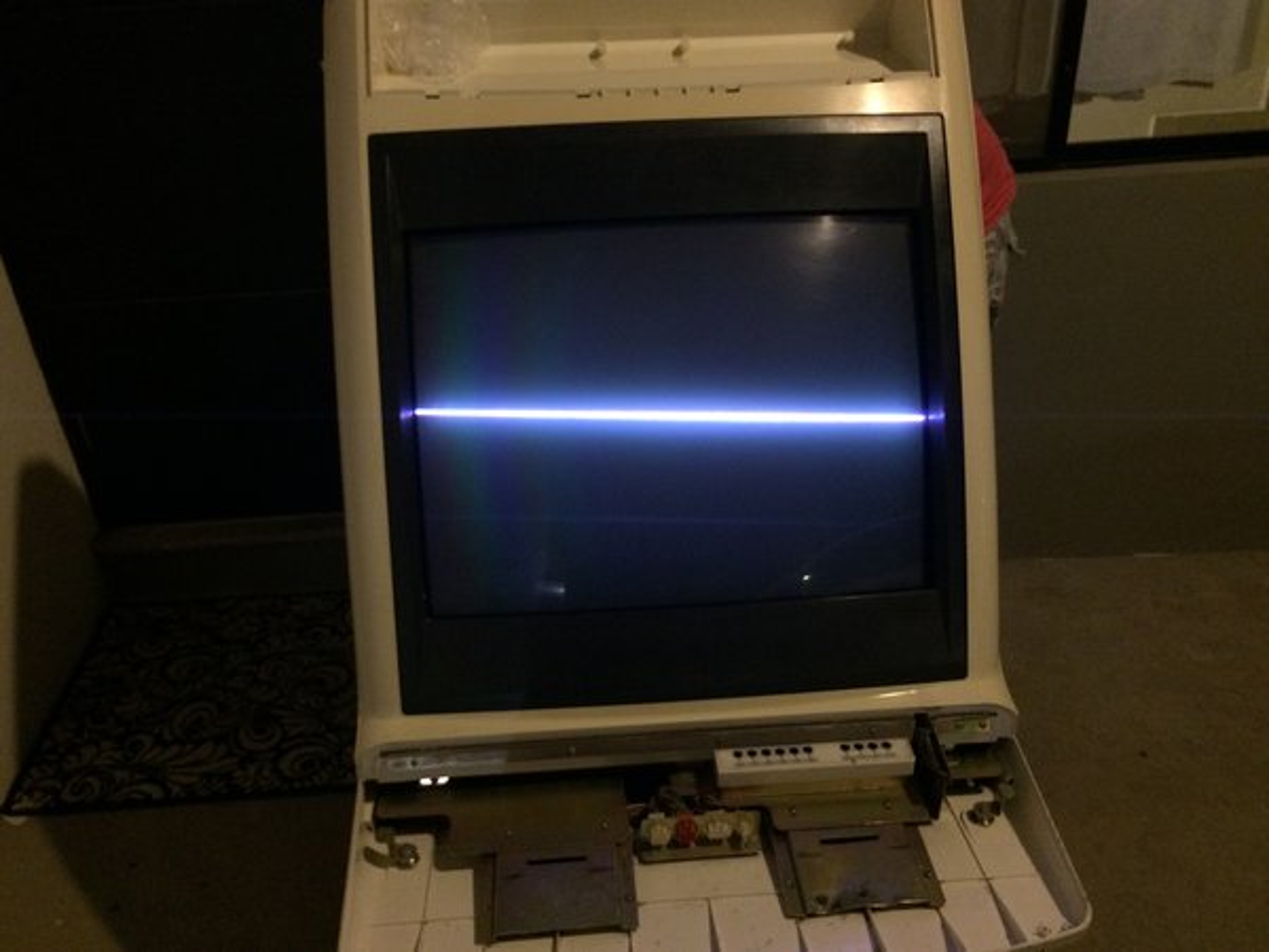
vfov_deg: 48.2
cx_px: 634
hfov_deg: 61.7
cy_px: 476
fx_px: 1063
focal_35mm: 29
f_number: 2.2
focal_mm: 4.15
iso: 250
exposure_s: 1/15
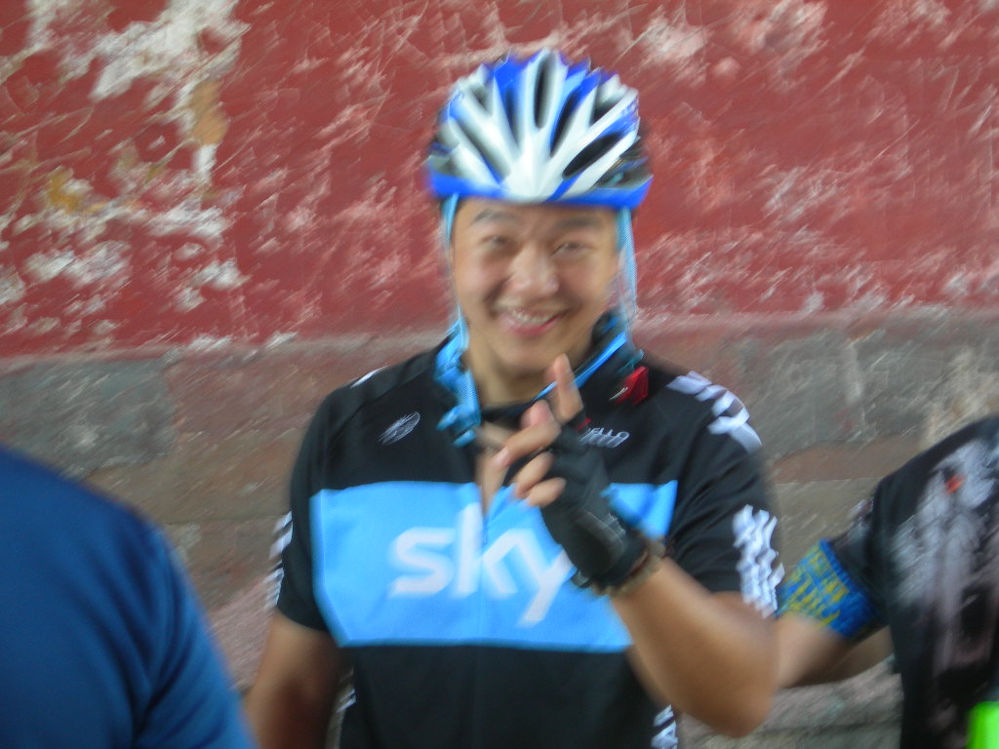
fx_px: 3290
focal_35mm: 114
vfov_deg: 13.0
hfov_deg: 17.3
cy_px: 374
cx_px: 500
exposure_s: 1/14
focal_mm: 23.4
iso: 50
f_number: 4.9
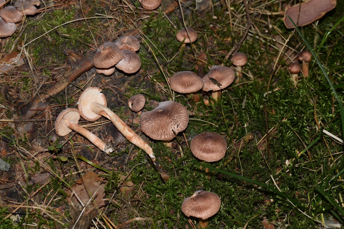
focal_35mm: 90
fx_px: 860
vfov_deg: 15.2
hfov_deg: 22.6
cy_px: 114
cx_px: 172
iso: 100
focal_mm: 60
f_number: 8
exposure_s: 1/125
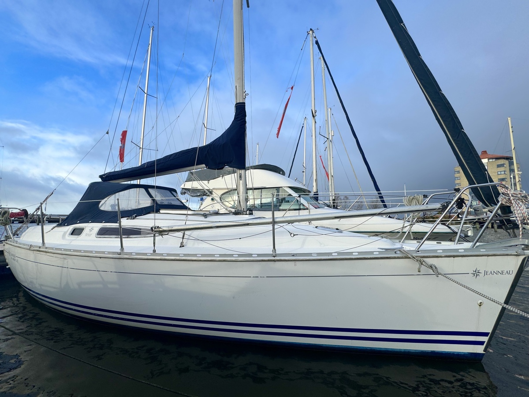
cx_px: 264
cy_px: 198
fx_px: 214
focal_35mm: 14
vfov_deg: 85.7
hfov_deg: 102.1
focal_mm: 2.22
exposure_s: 1/932
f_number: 2.2
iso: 40
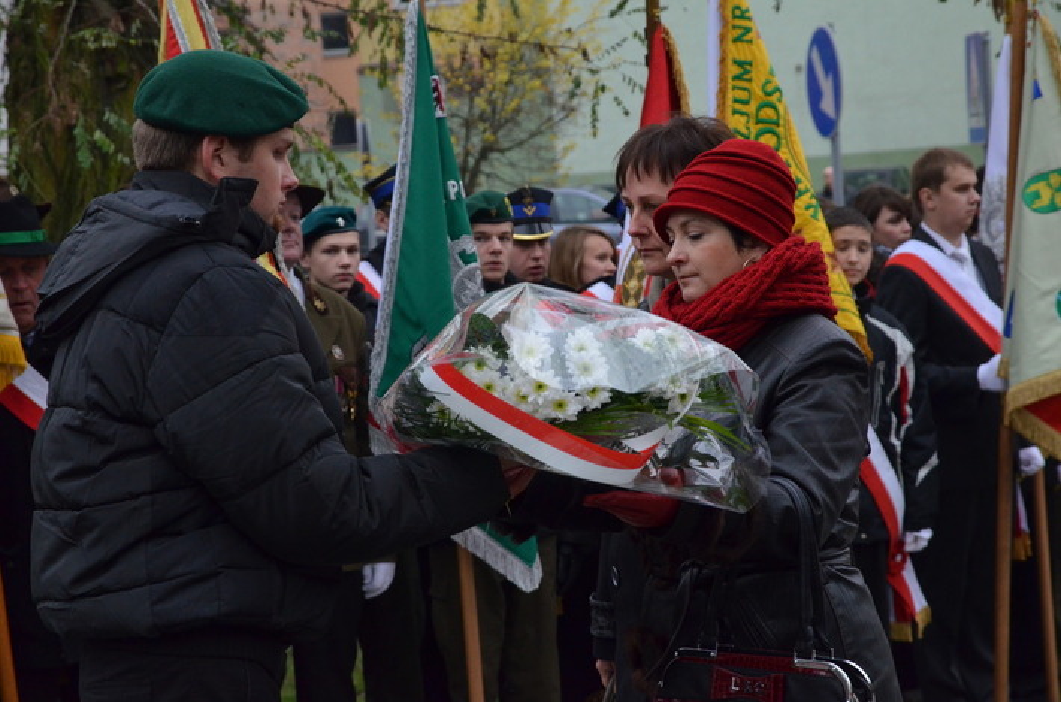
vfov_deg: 13.0
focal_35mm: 105
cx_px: 530
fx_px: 3088
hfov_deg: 19.5
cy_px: 351
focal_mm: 70
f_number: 6.3
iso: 1600
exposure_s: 1/500
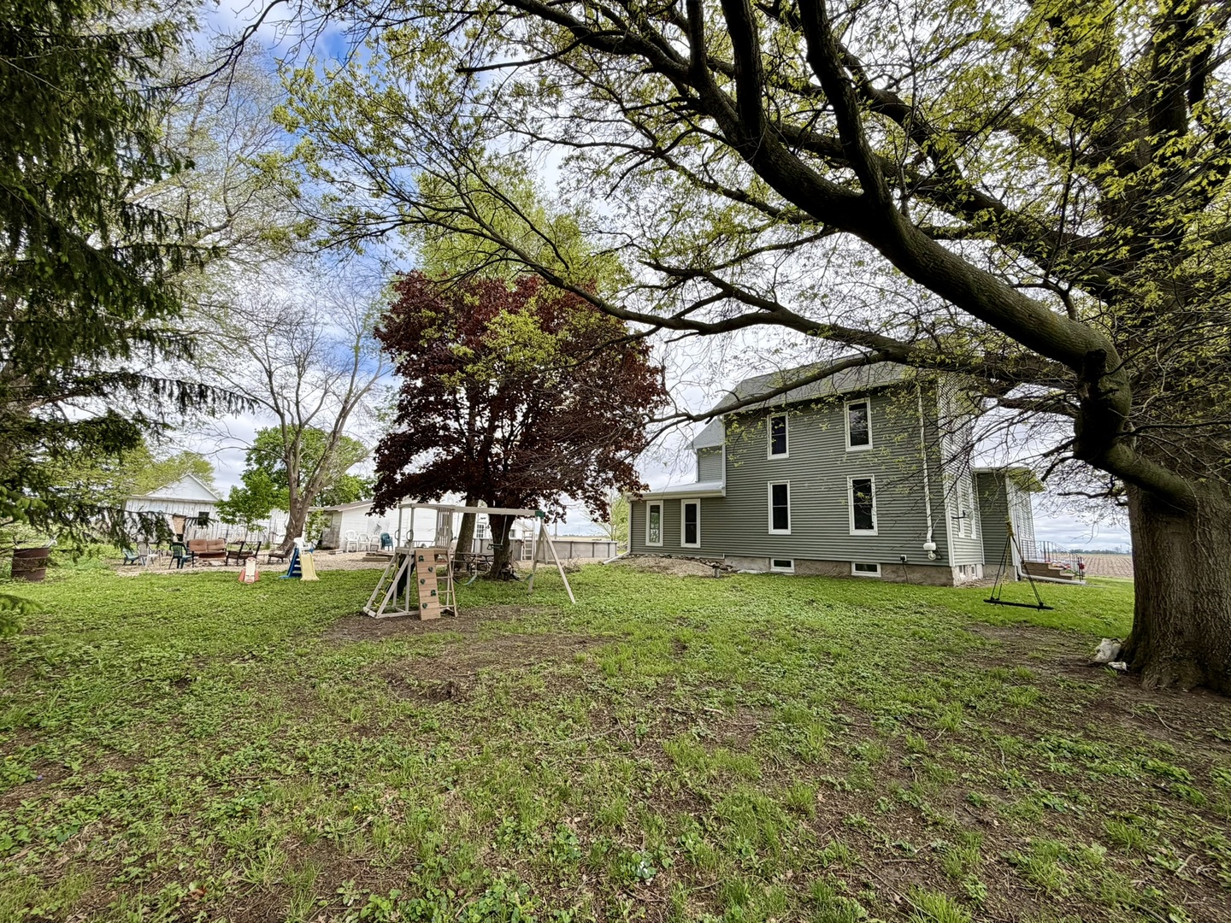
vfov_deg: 85.7
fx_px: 498
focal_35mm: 14
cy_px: 462
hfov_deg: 102.1
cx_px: 616
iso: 40
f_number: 2.2
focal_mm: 2.22
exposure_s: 1/726
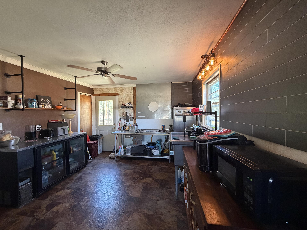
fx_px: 124
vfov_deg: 85.7
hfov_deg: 102.1
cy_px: 115
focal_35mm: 14
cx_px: 154
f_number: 2.2
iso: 320
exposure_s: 1/60
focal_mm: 2.22
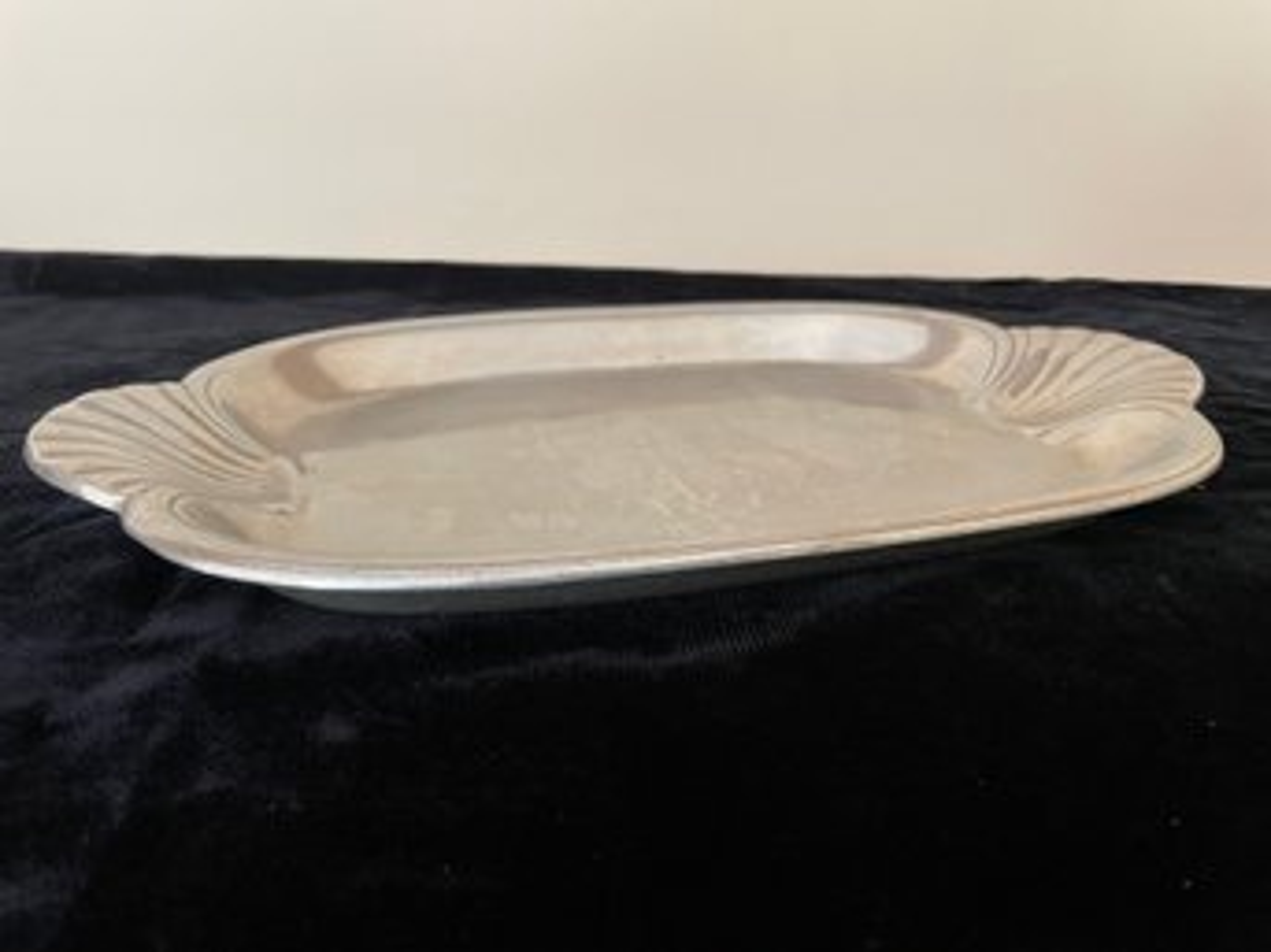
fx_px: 954
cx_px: 636
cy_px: 476
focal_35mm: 26
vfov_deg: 53.0
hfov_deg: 67.3
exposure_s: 1/60
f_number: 1.6
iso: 200
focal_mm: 4.2
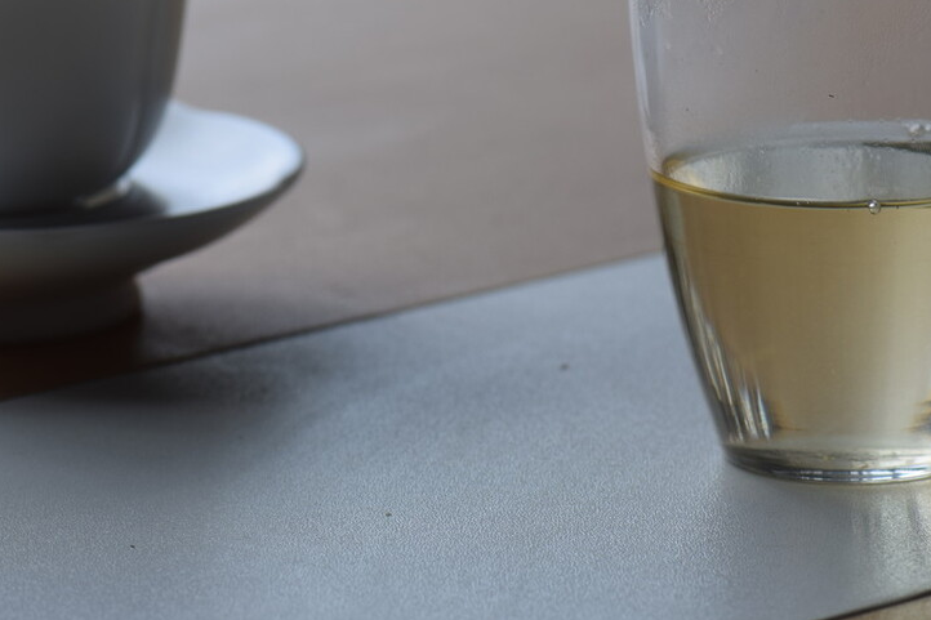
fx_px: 6769
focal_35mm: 262
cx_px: 477
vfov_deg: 5.2
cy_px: 121
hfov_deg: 7.9
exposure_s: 1/90
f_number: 8
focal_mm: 105
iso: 100
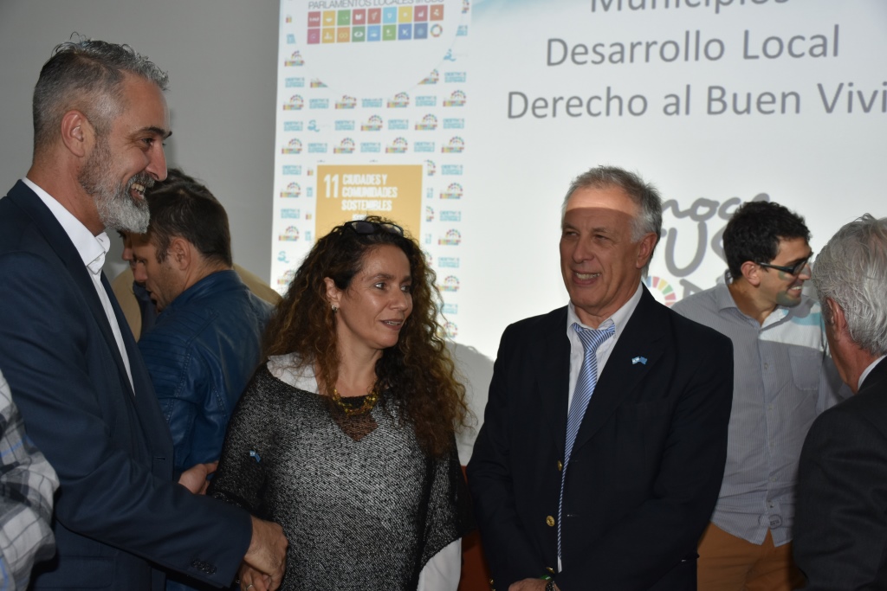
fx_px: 1109
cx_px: 444
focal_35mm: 45
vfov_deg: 29.9
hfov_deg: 43.6
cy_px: 296
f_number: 4
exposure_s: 1/60
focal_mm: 30
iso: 400
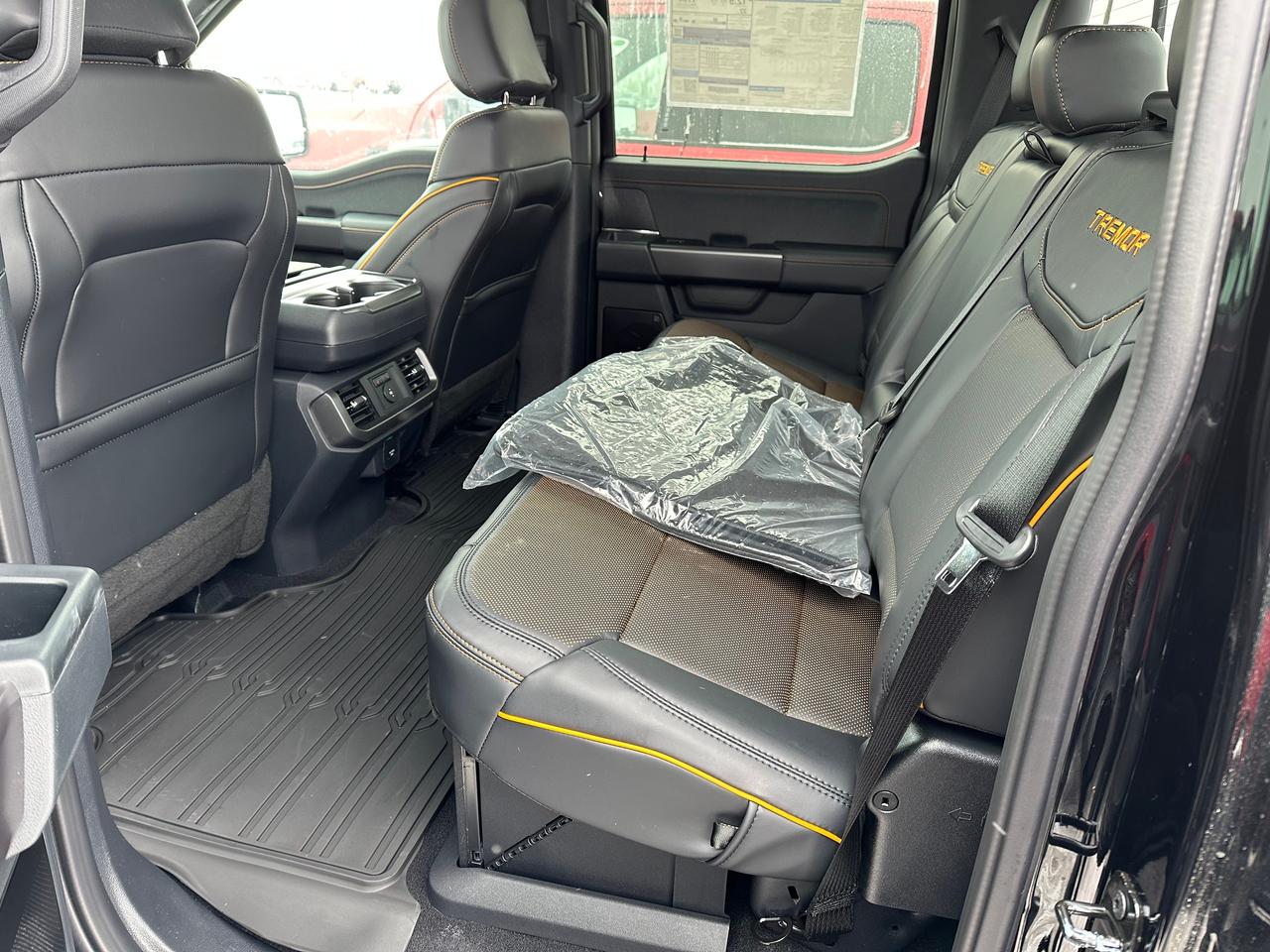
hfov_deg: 71.6
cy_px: 476
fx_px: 881
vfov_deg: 56.8
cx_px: 635
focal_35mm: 24
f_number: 1.78
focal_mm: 6.86
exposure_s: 1/121
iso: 125
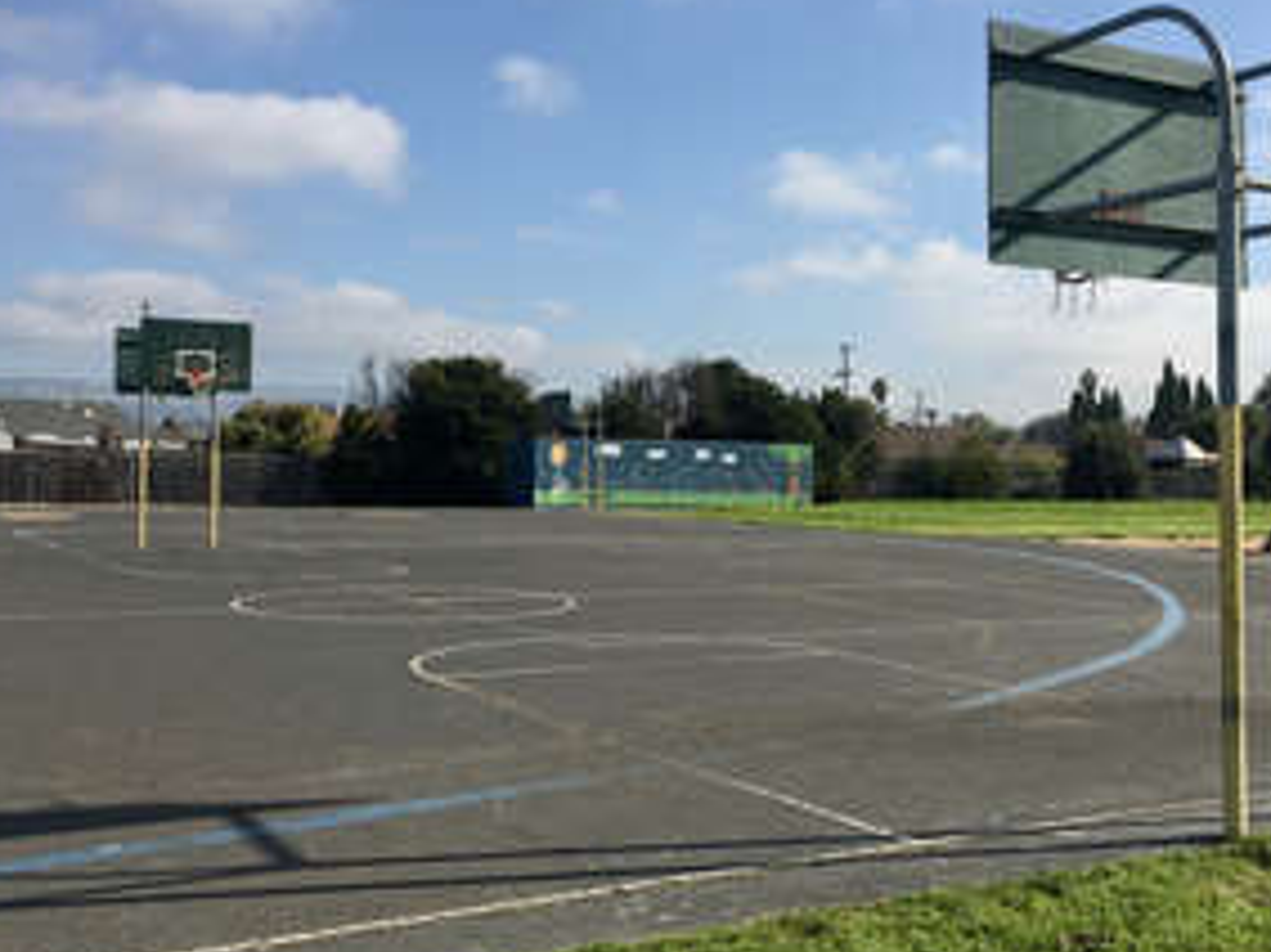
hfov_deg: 45.6
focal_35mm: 41
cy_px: 431
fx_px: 1505
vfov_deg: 35.1
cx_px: 732
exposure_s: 1/1789
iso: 25
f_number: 2.2
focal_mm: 4.15
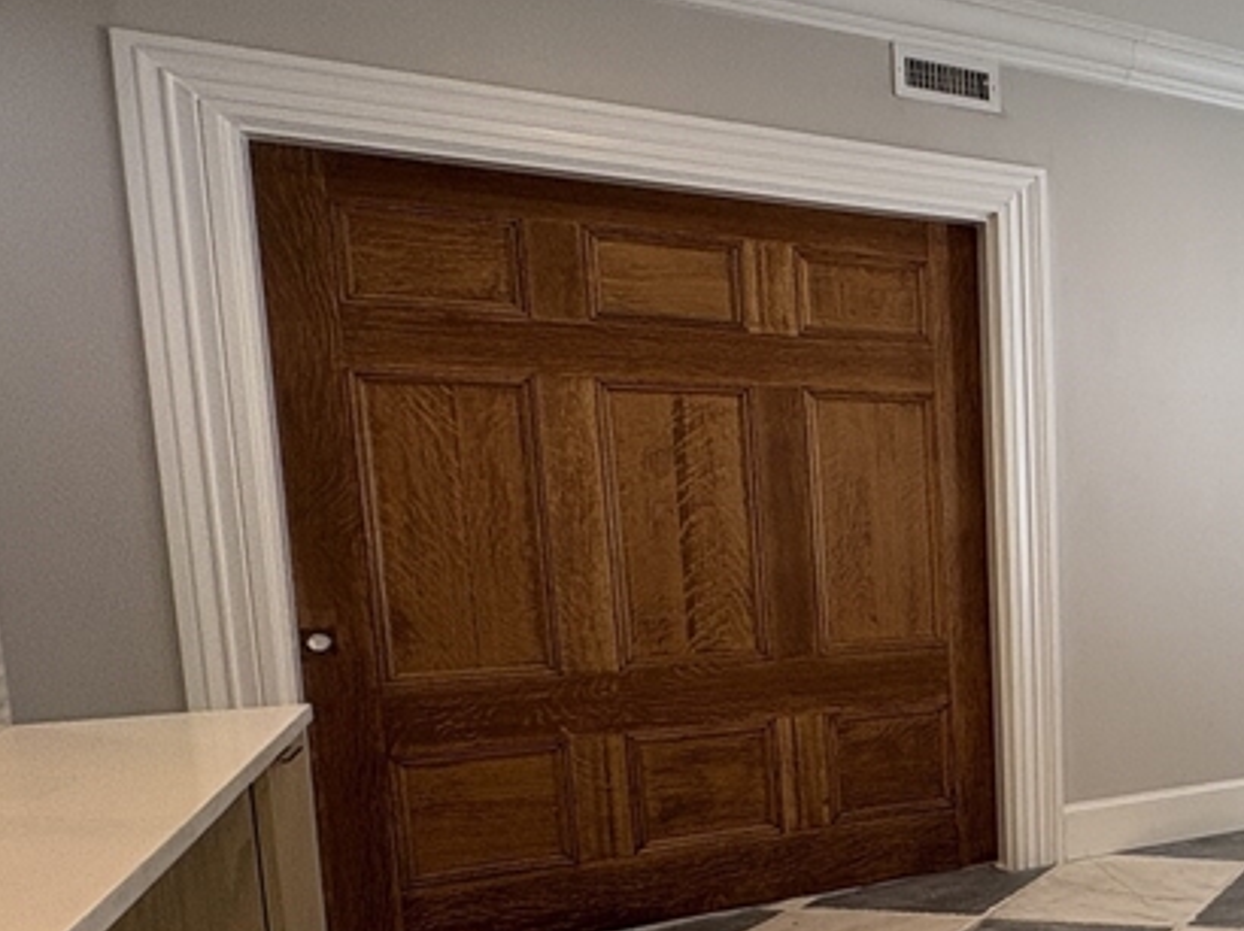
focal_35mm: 35
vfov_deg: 40.1
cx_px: 1517
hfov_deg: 38.1
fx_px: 1257
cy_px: 631
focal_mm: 2.22
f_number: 2.2
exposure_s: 1/120
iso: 80
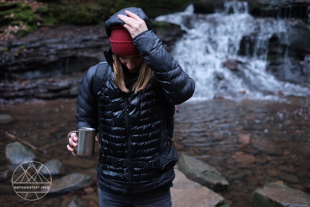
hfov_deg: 37.5
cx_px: 155
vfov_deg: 25.5
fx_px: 456
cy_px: 104
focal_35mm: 53
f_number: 2
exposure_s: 1/125
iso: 1000
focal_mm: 35
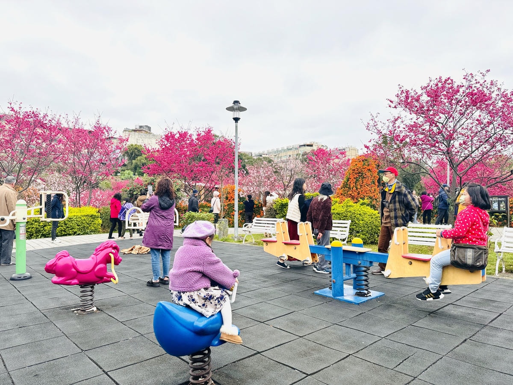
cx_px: 256
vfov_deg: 56.8
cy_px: 192
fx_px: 356
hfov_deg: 71.6
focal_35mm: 24
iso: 80
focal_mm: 6.86
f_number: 1.78
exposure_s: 1/582
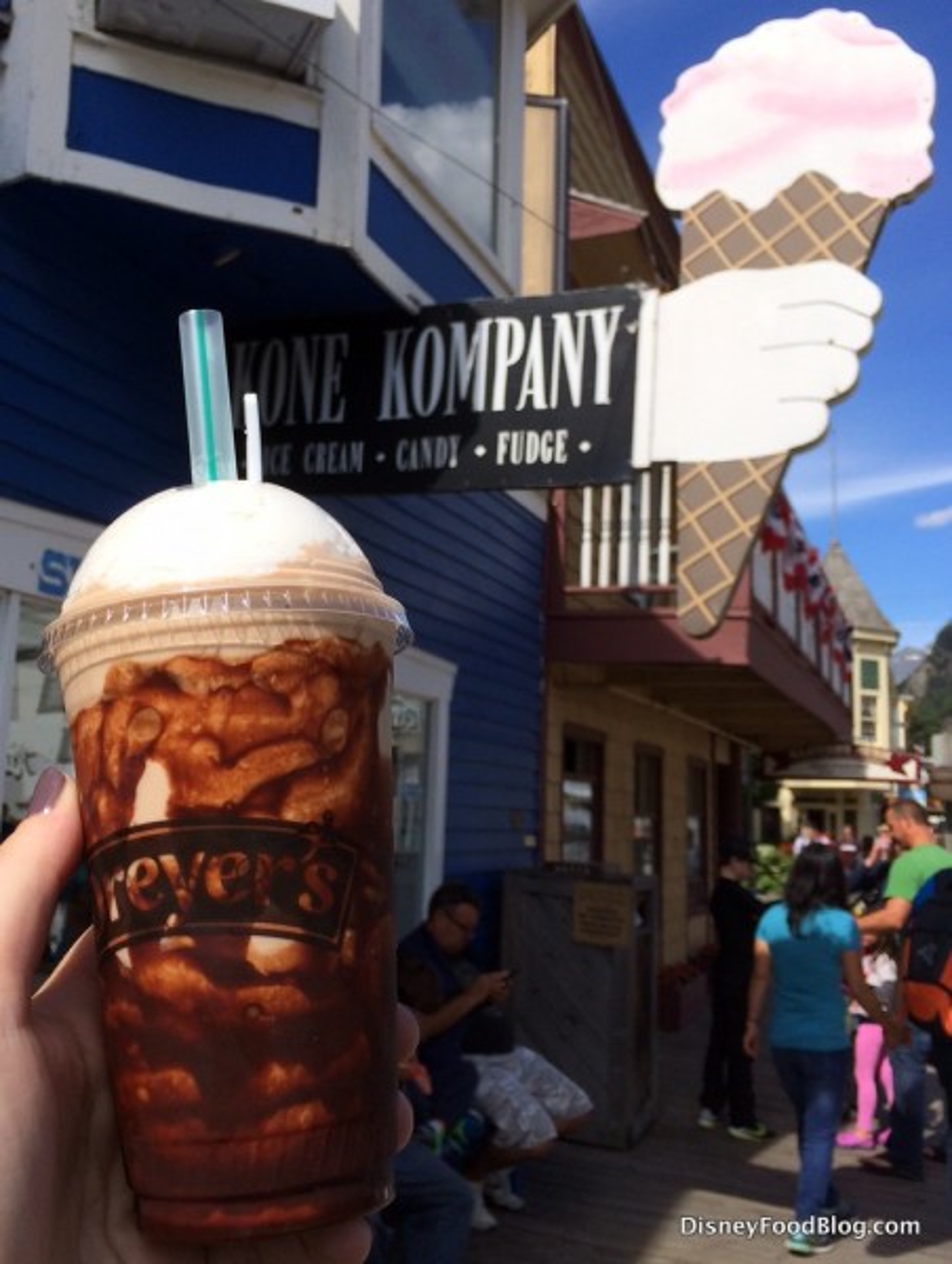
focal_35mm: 29
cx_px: 476
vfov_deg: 61.6
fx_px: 1060
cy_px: 632
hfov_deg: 48.3
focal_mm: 4.15
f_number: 2.2
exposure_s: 1/1953
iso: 32
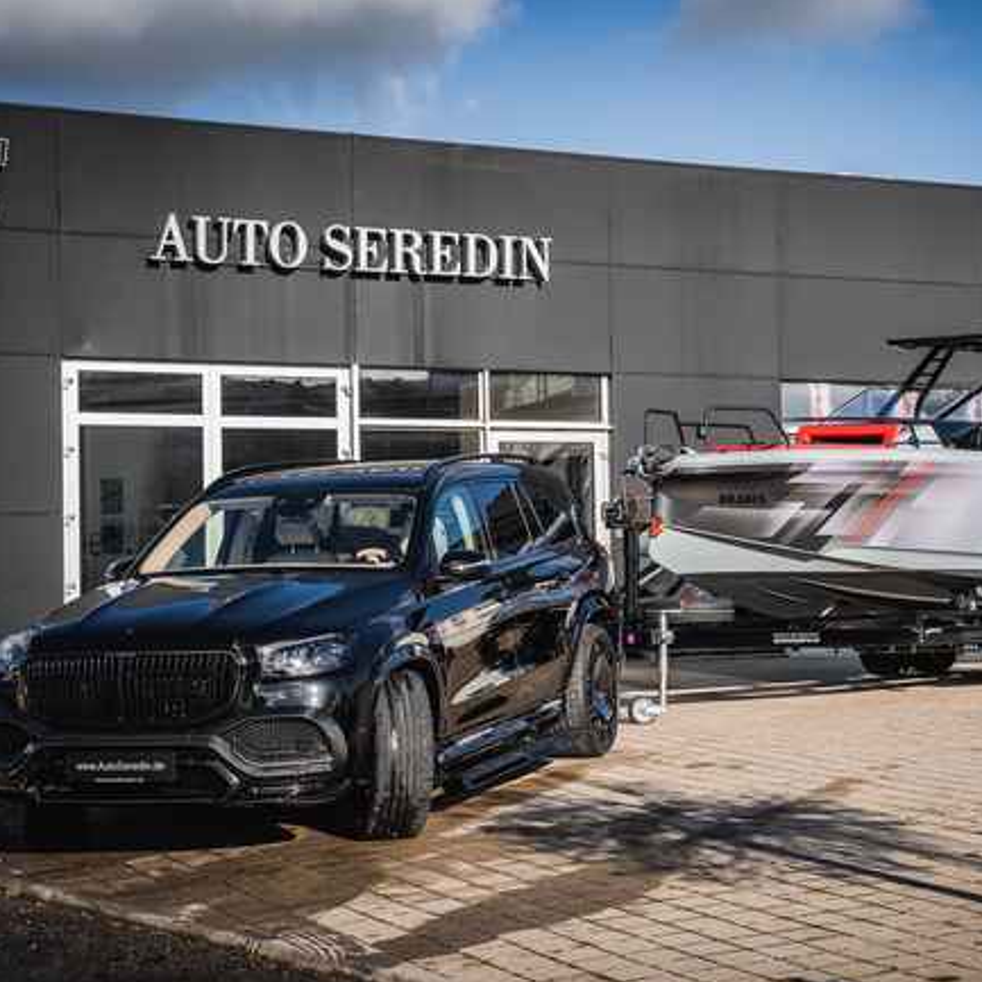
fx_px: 2118
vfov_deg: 26.1
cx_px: 630
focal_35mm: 66
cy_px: 490
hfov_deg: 26.0
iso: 250
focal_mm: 51
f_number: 6.3
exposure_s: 1/800
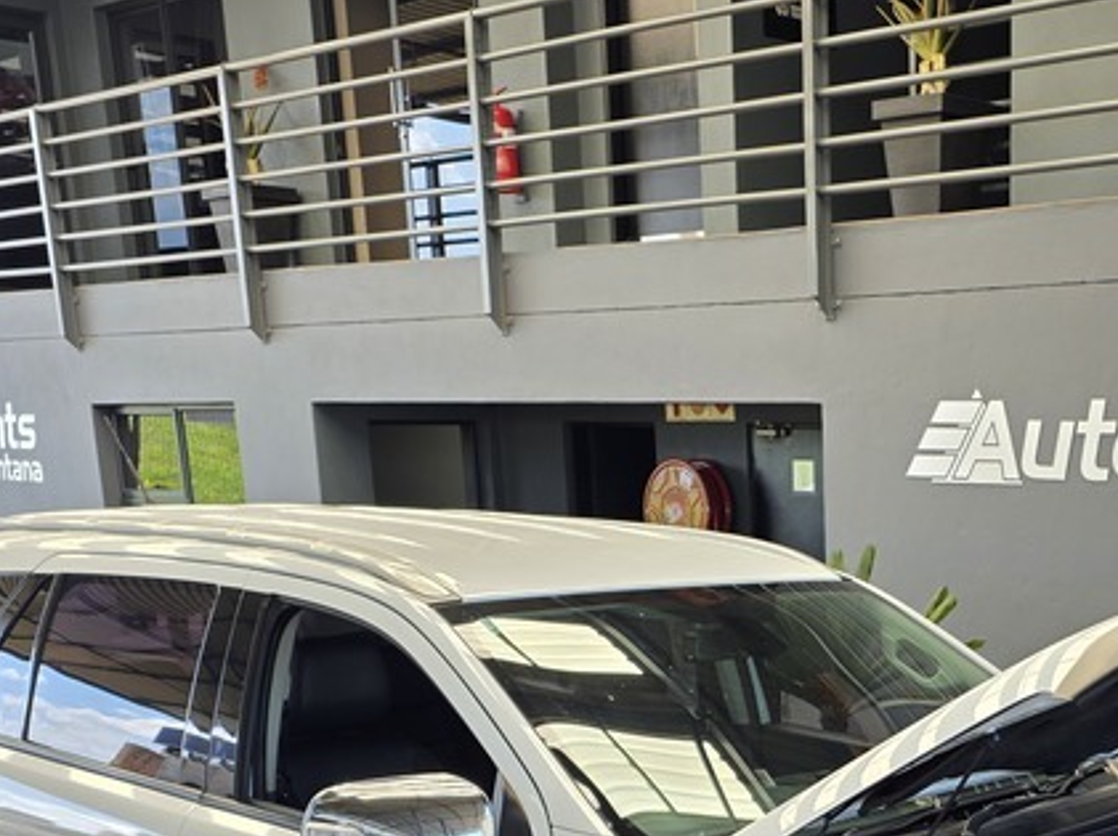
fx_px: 1807
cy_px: 963
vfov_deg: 24.0
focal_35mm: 56
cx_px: 948
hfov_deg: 33.1
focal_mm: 6.25
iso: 12
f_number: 1.7
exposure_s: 1/64.5
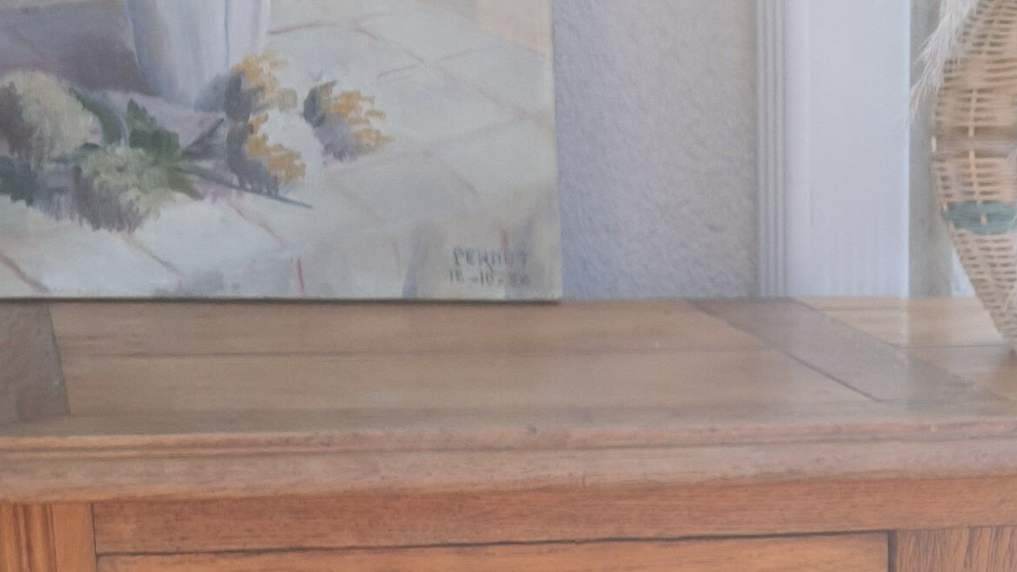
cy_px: 891
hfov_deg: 21.6
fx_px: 2616
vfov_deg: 11.9
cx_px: 893
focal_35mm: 97
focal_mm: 4.32
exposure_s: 1/378
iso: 50
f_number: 1.7
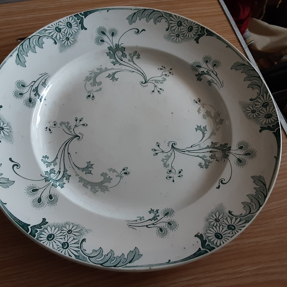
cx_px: 139
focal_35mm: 34
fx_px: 319
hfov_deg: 48.4
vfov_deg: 48.5
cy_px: 143
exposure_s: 1/25
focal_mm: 2.9
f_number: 1.9
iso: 160
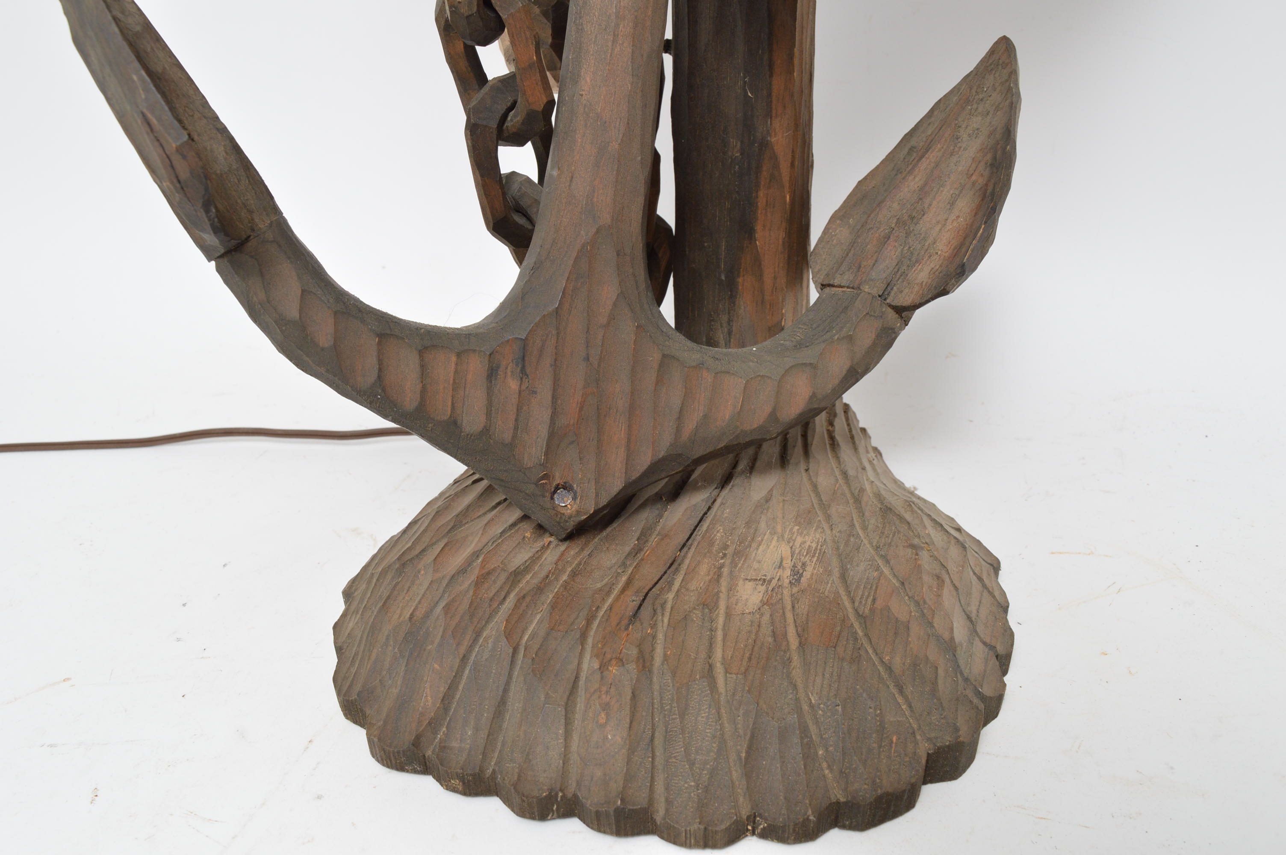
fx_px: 1124
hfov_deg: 59.5
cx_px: 643
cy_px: 428
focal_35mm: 32
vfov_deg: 41.6
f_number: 9
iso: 400
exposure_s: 1/80
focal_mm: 21
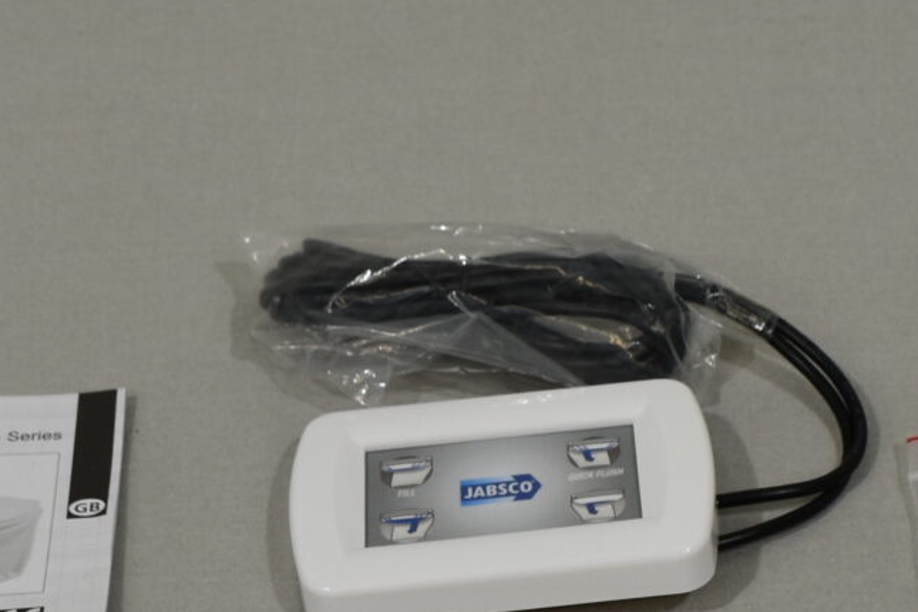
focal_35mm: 131
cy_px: 845
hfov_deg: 15.6
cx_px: 461
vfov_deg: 10.2
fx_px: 3340
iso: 280
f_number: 5.6
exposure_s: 1/125
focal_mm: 22
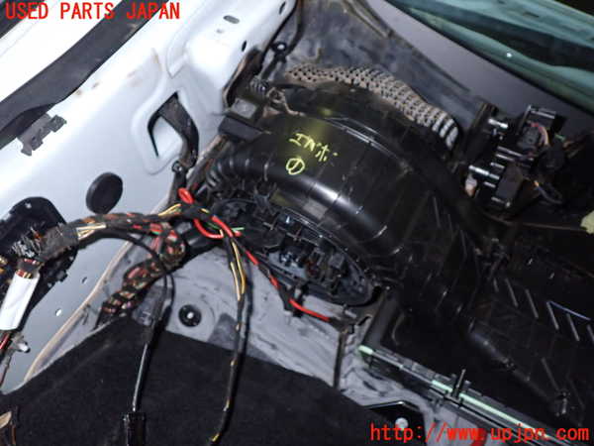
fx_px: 515
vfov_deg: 46.8
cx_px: 297
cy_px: 223
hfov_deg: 60.0
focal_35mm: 30
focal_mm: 5.4
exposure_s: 1/30
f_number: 6.3
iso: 640
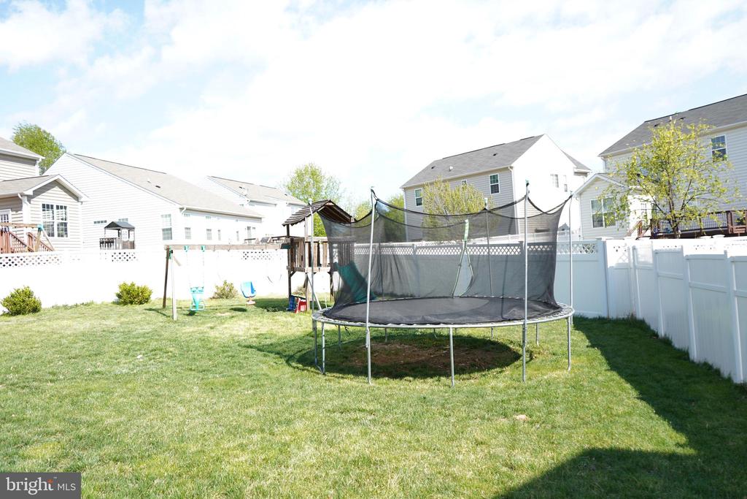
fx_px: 581
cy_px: 250
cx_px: 374
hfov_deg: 65.5
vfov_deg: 46.4
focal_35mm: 28
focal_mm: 28
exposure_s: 1/250
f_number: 4
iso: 100
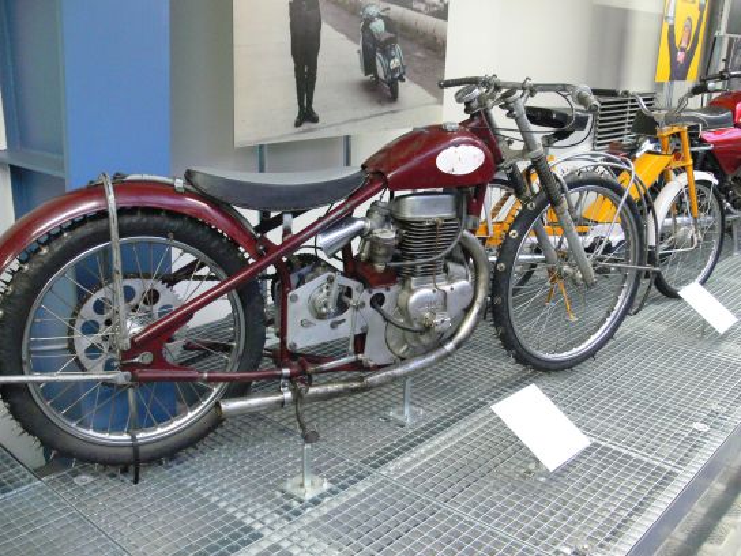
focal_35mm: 35
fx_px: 749
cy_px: 278
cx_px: 370
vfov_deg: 40.7
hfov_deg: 52.6
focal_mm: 7.4
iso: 400
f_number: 2.8
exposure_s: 1/40
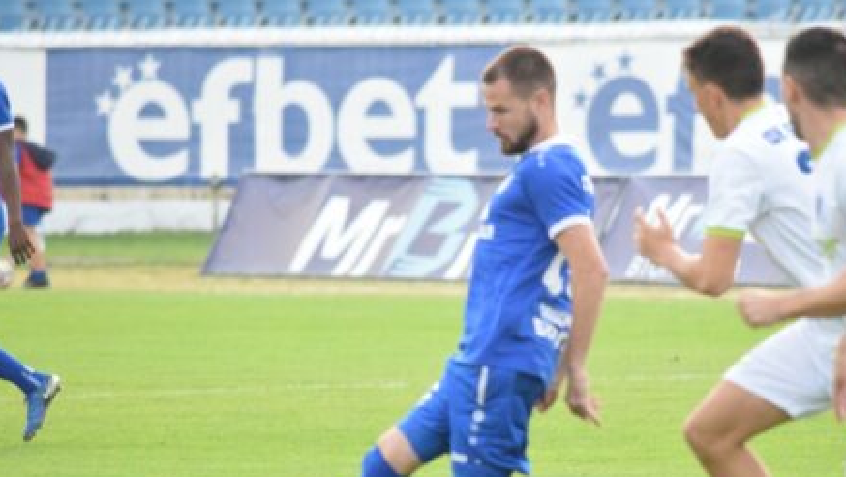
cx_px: 507
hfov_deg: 3.7
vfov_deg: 2.1
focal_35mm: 589
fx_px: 13215
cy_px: 291
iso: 1600
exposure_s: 1/1000
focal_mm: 260
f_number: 5.6
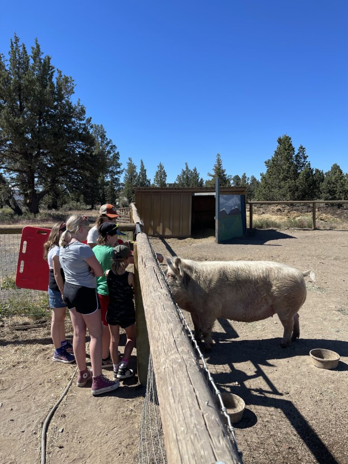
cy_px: 232
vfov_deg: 69.4
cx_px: 174
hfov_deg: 54.9
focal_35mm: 25
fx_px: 335
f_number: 1.6
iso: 32
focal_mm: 5.1
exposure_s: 1/2660
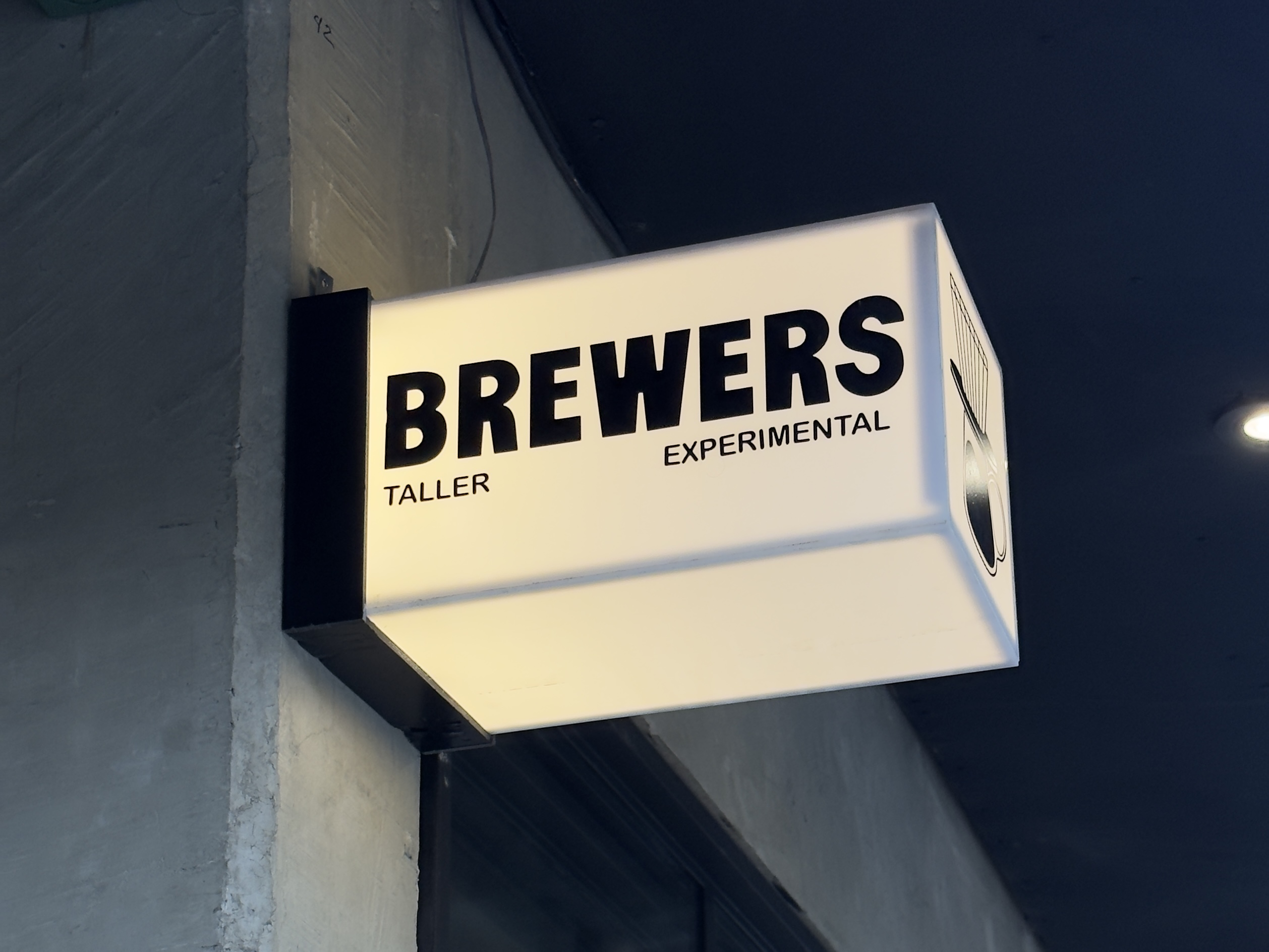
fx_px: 1760
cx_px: 634
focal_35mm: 48
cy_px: 476
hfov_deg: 39.7
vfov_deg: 30.3
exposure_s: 1/207
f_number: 1.78
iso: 50
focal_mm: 6.76
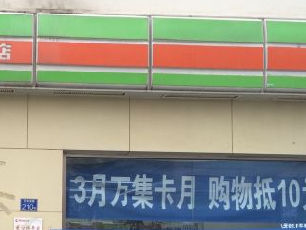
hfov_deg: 28.6
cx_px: 11
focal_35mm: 64
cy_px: 187
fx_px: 566
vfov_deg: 22.6
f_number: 2.2
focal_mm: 4.15
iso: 32
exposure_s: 1/100
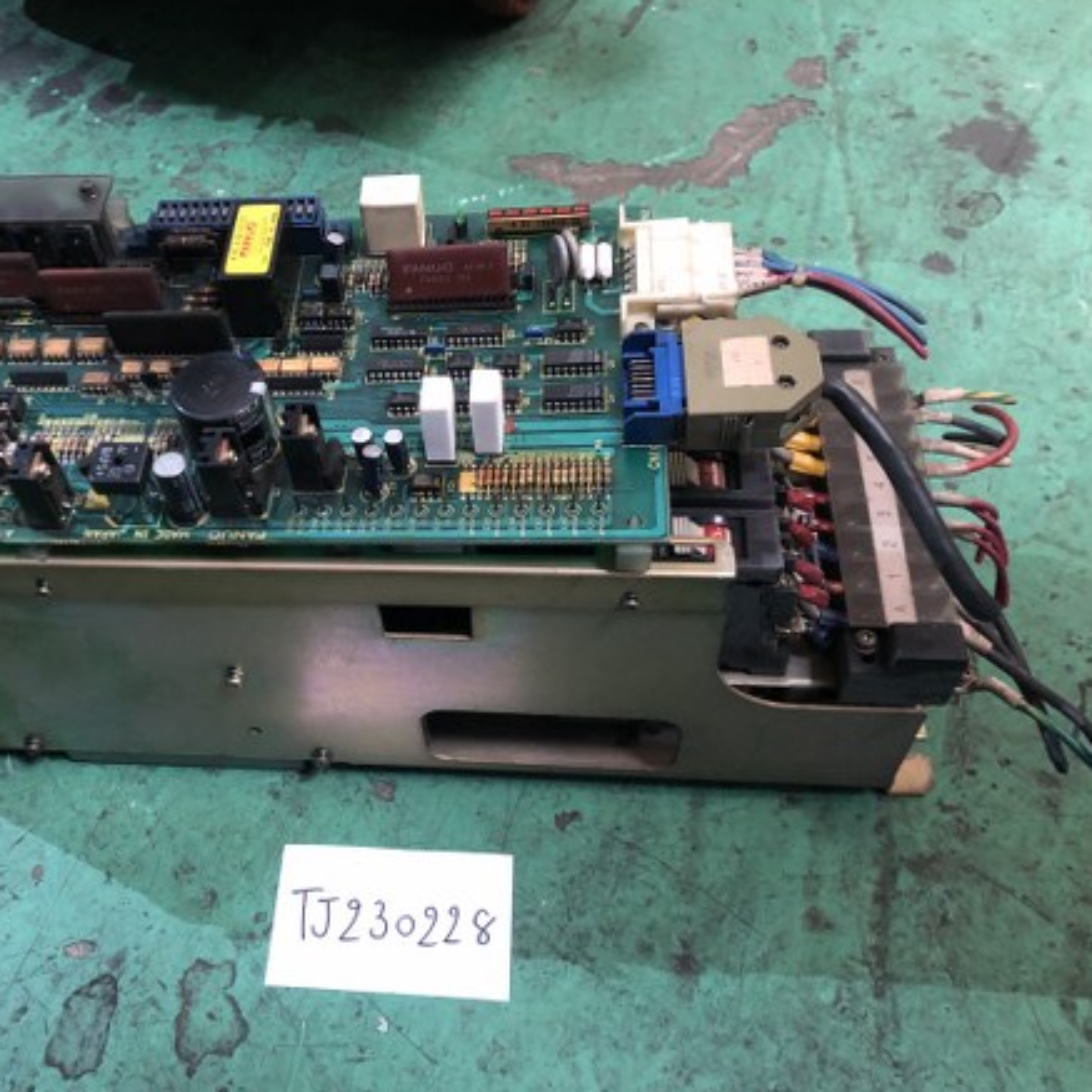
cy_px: 550
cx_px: 385
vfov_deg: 48.5
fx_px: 1213
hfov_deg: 47.8
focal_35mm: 34
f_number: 1.8
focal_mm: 4
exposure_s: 1/9
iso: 100
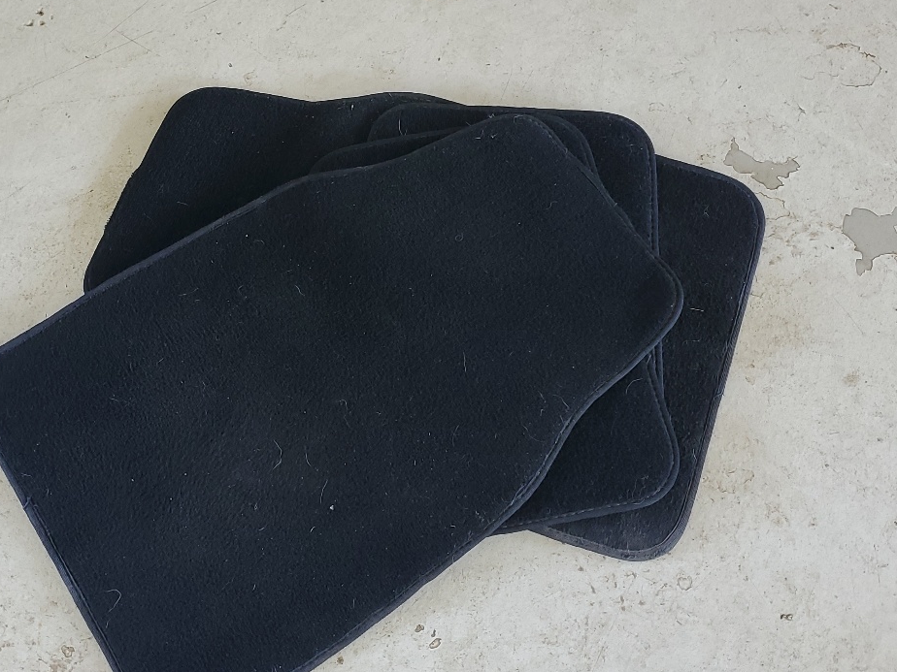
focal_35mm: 45
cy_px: 272
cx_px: 391
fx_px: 1166
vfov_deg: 32.1
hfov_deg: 42.0
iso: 65
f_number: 1.5
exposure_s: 1/60.2
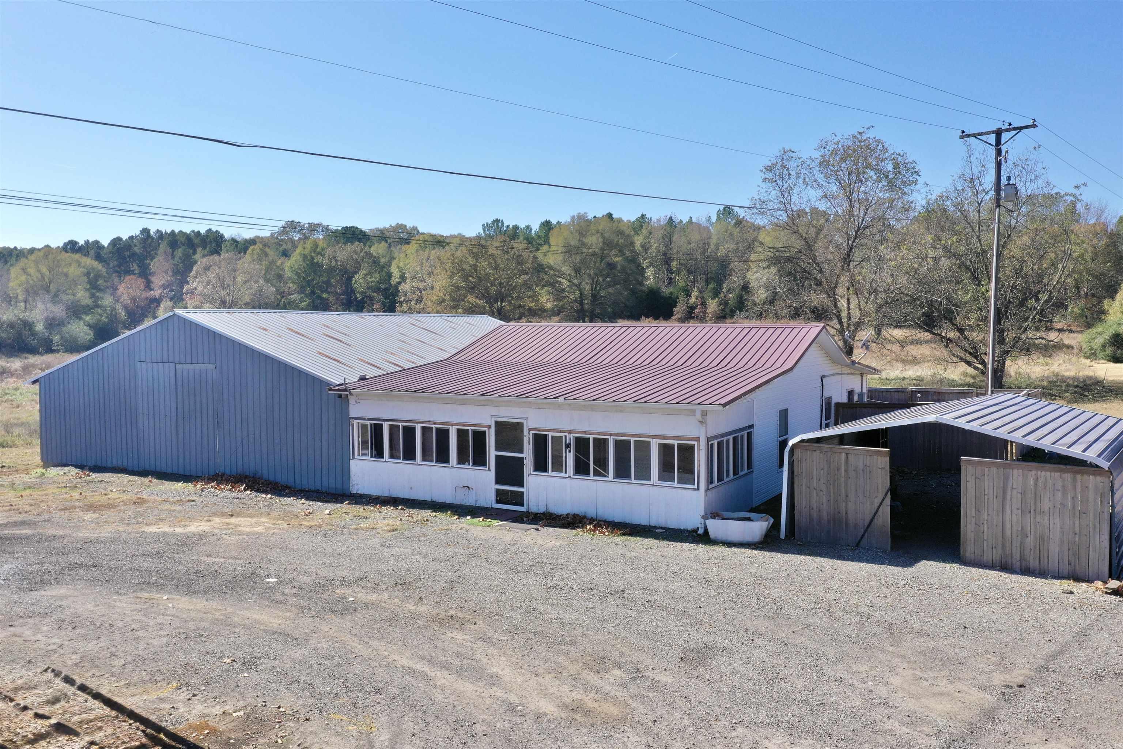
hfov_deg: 65.5
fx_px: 873
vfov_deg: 46.4
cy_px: 374
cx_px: 562
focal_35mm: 28
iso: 100
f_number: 6.3
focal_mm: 10.26
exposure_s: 1/320
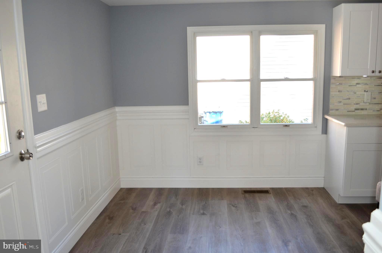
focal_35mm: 30
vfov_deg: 43.4
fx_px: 318
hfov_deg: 62.0
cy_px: 126
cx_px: 191
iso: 400
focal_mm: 20
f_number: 3.8
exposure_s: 1/125
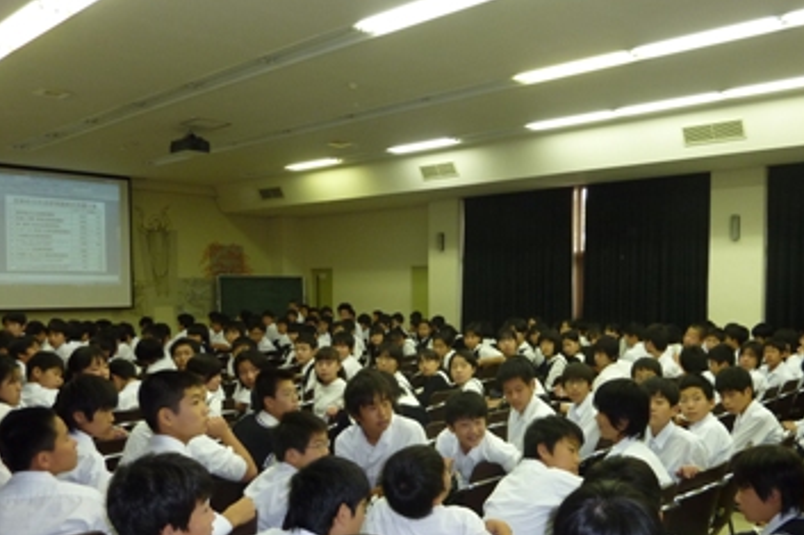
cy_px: 339
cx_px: 446
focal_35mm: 33
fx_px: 737
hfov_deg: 57.1
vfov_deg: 39.6
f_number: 3.3
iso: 160
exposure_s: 1/30
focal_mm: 4.1
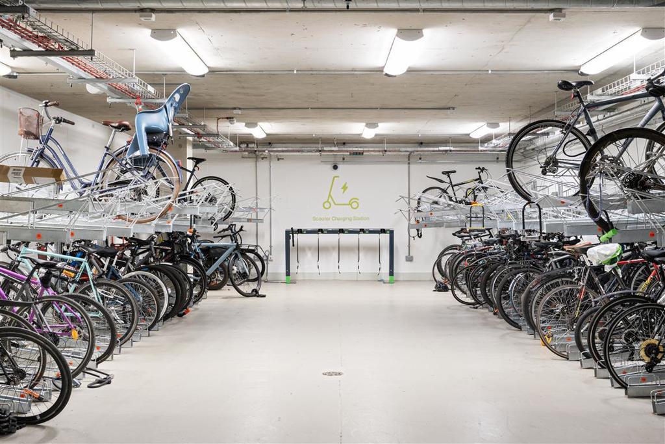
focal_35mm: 31
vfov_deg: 42.3
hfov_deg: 60.3
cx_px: 332
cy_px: 222
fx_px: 573
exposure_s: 1/3
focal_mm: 31
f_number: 8
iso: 800
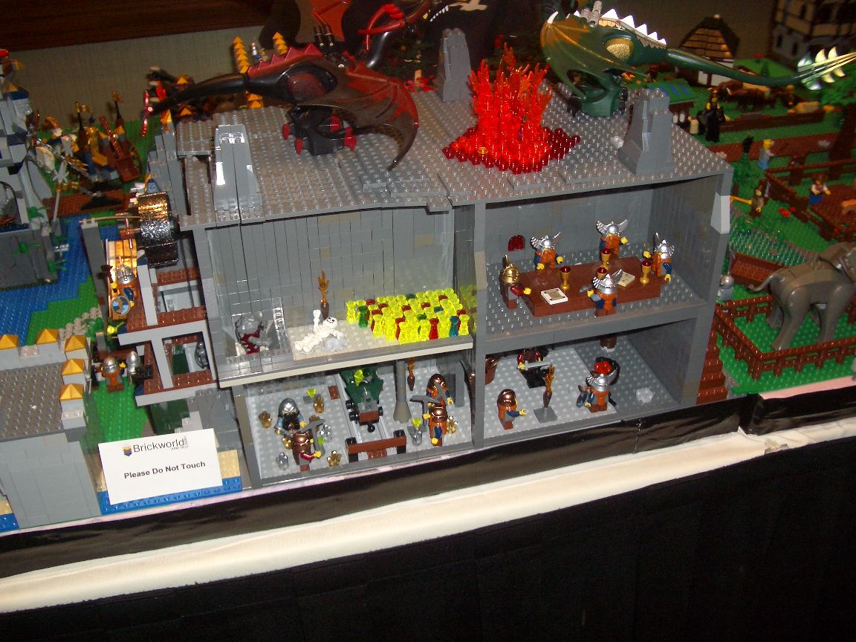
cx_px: 428
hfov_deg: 52.6
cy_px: 321
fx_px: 865
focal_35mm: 35
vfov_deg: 40.7
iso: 100
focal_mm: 5.8
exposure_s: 1/60
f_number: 2.6
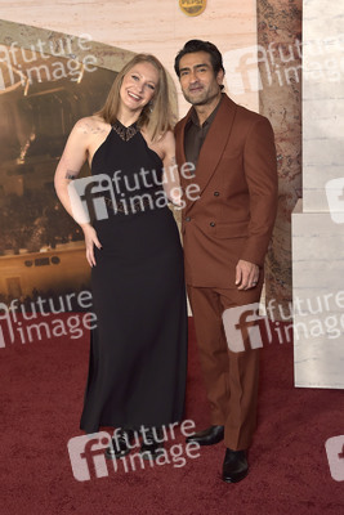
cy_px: 258
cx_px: 172
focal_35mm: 58
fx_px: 831
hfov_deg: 23.4
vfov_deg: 34.5
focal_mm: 58
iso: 1000
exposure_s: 1/250
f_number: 5.6
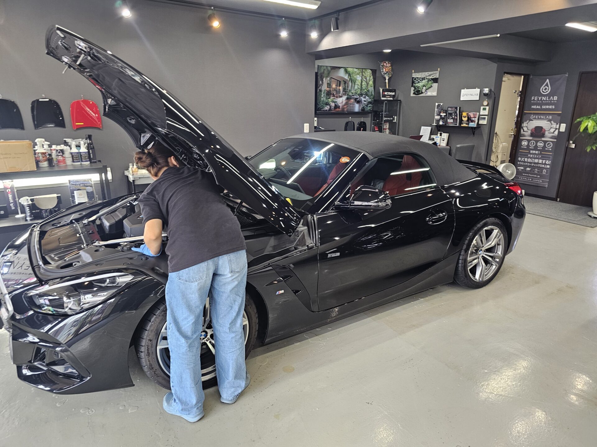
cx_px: 298
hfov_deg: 73.9
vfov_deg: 58.9
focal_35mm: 23
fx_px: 397
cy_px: 224
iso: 125
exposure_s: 1/100
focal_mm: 6.3
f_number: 1.7
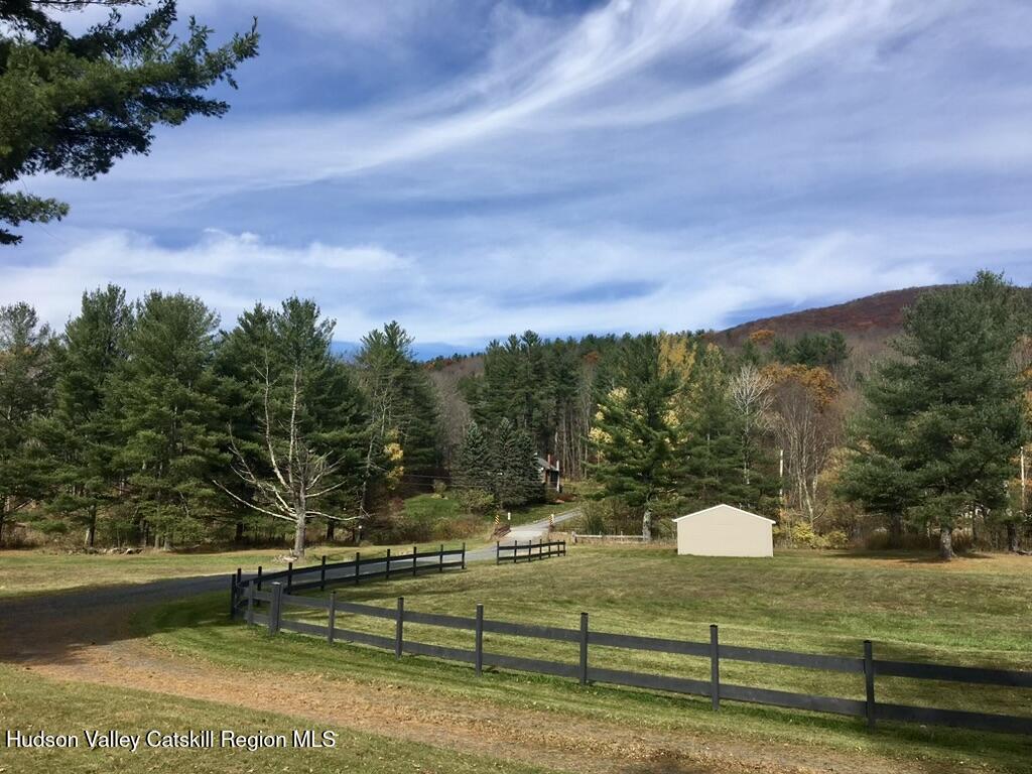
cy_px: 387
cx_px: 516
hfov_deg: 61.7
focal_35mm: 29
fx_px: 865
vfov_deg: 48.2
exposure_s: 1/1538
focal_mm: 4.15
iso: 25
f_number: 2.2
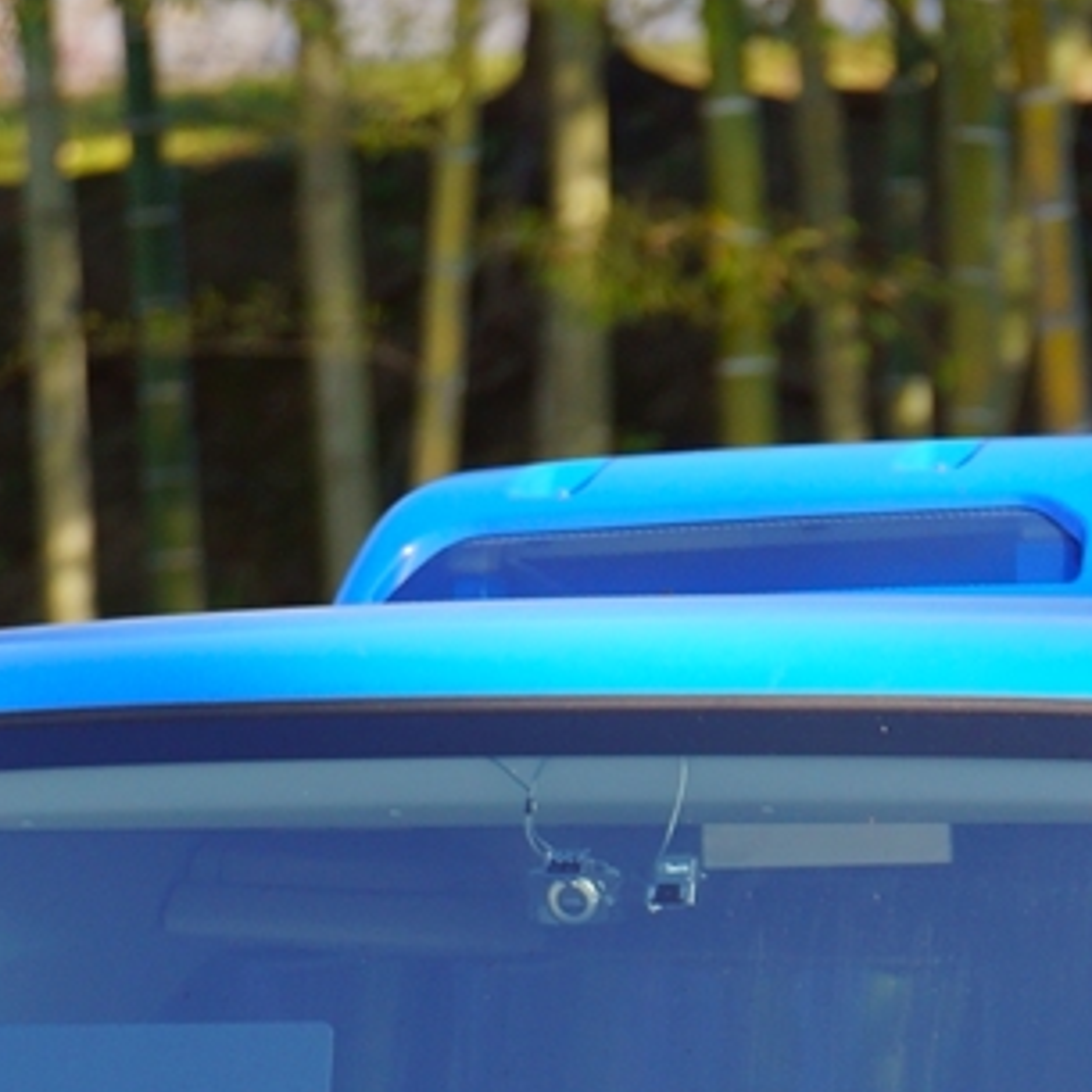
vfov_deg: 2.4
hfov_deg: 2.4
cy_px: 1833
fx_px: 25804
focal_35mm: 723
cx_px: 1359
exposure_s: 1/1000
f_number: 2.8
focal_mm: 160
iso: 100
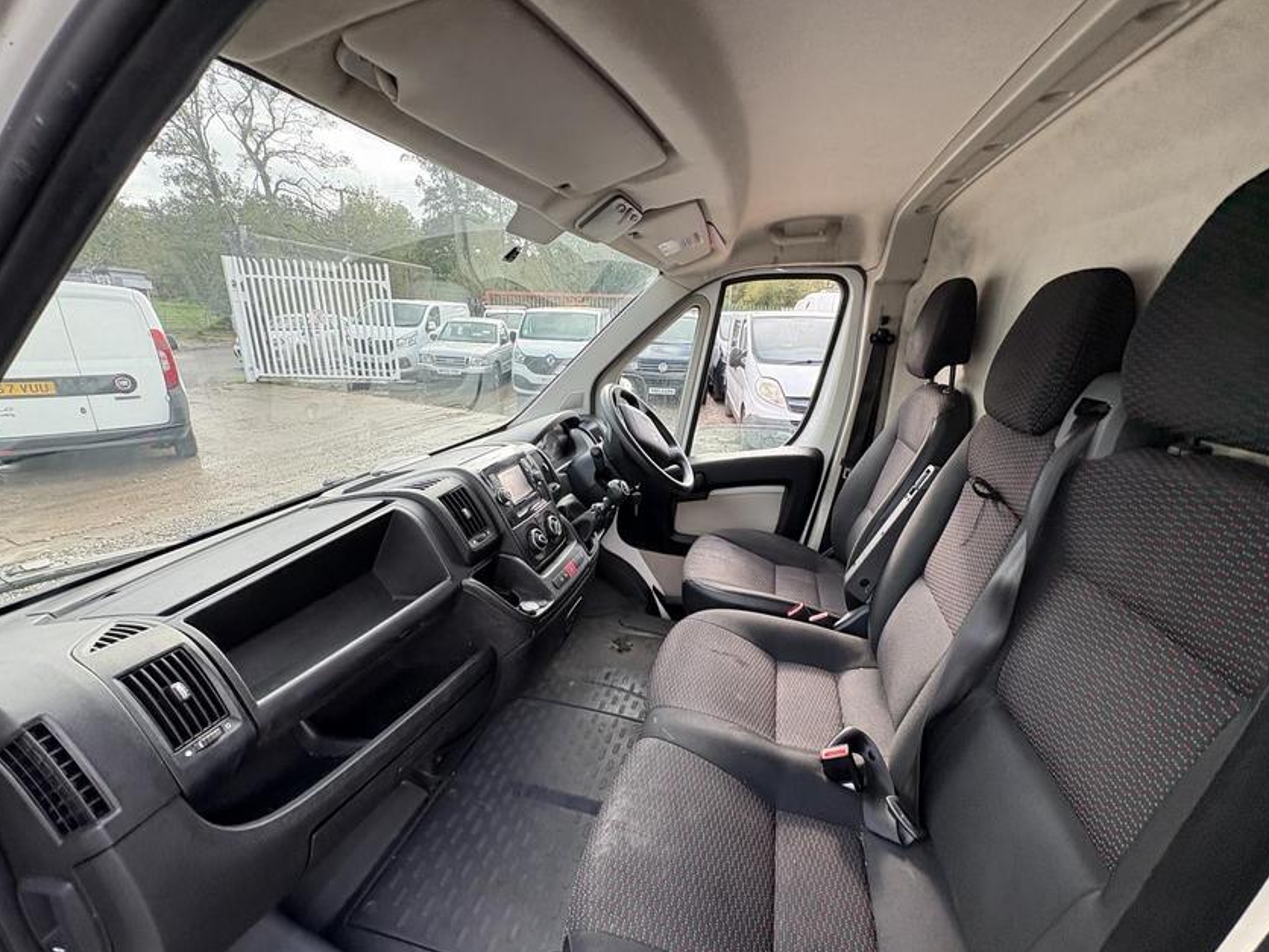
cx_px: 657
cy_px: 504
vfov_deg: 81.7
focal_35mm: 15
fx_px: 550
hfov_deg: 98.1
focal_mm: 2.22
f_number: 2.2
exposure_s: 1/154
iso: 64
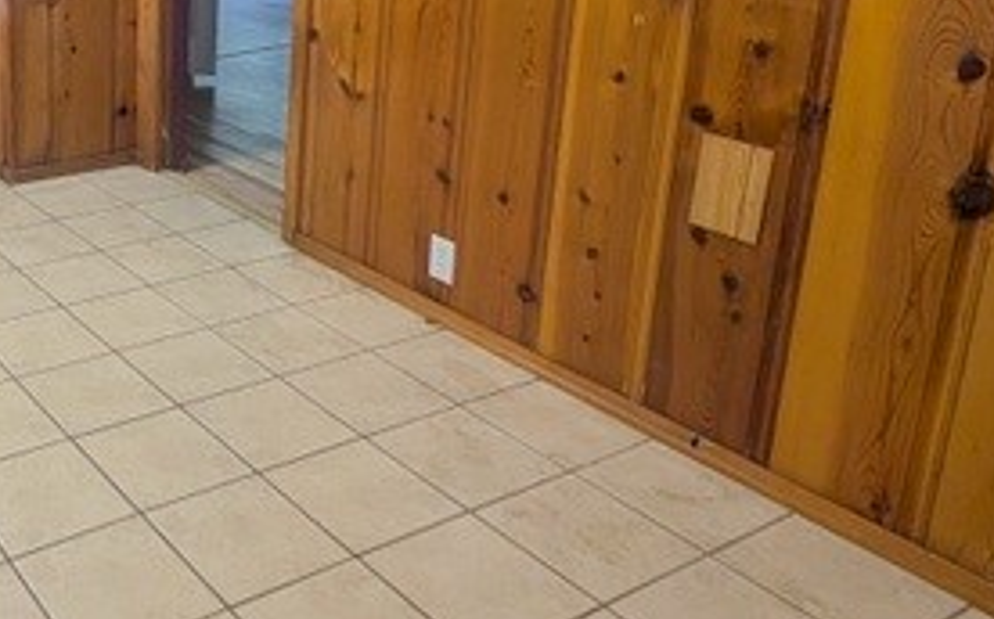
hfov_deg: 45.5
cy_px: 45
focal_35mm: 37
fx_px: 1002
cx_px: 25
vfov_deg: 32.4
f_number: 1.95
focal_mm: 2.23
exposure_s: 1/30
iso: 65
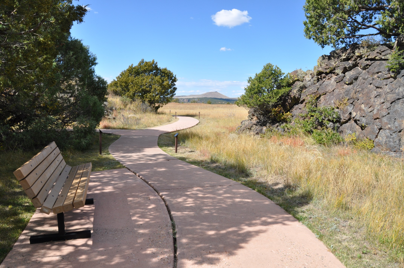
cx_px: 202
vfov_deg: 47.8
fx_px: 303
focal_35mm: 27
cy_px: 134
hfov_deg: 67.4
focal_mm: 18
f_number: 13
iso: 200
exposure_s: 1/160
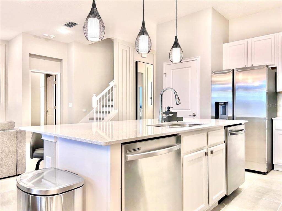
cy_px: 106
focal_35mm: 26
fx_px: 212
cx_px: 141
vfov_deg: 53.1
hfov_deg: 67.3
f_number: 1.5
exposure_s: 1/60
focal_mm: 5.7
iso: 64
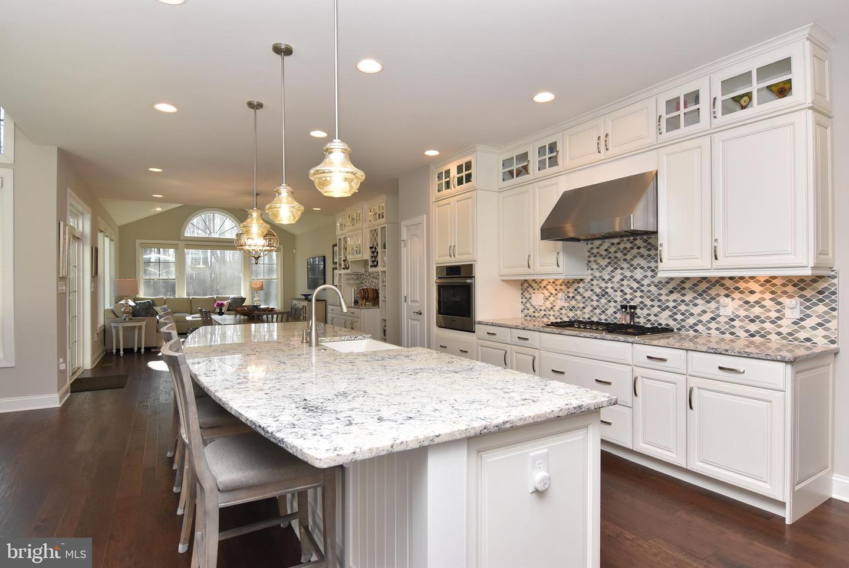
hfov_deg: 90.0
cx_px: 424
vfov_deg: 67.5
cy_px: 284
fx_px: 425
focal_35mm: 18
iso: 800
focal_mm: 12
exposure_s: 1/100
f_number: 8
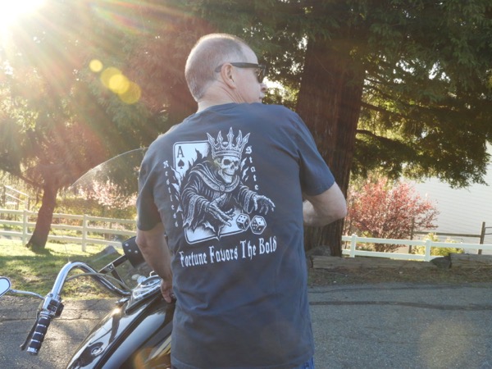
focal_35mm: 50
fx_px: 711
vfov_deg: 29.1
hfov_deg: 38.2
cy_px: 184
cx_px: 246
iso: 100
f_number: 4
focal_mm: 9
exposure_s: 1/80
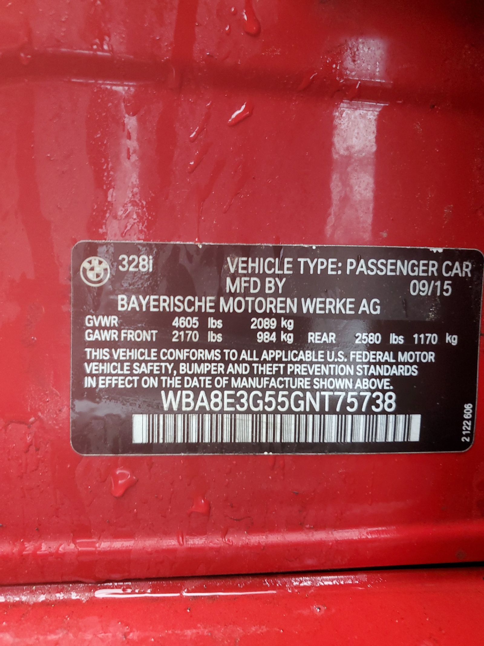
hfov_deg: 53.1
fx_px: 485
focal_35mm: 26
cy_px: 323
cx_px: 242
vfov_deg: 67.3
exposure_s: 1/60.2
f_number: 1.5
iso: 184
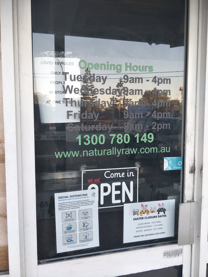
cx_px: 104
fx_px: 192
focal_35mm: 24
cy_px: 138
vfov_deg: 71.6
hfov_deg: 56.8
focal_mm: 4.1
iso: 38
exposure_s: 1/50
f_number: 1.7
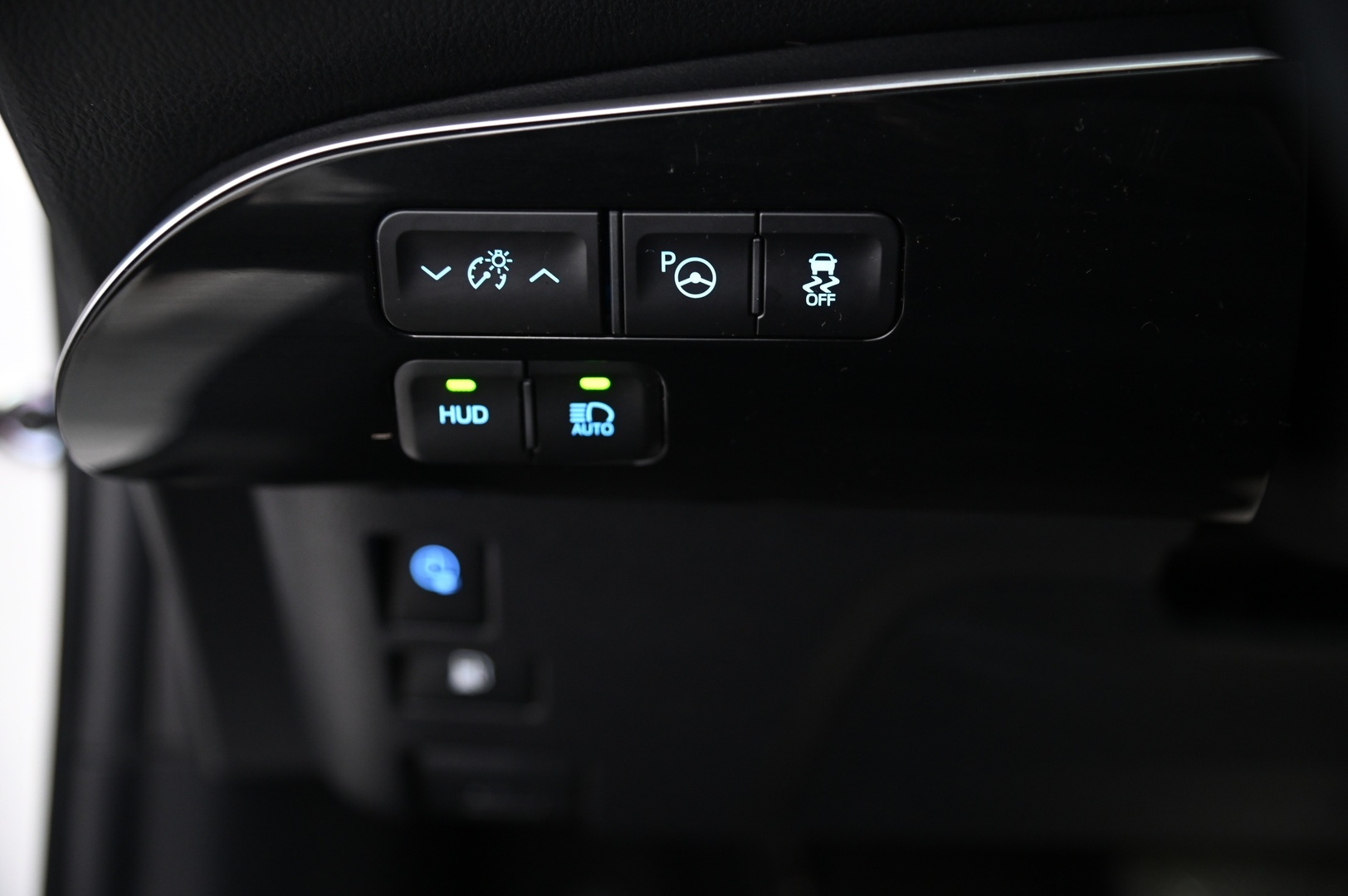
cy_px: 448
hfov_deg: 34.5
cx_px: 674
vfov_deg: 23.3
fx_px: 2170
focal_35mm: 58
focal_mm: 58
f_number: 4
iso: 2000
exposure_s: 1/13
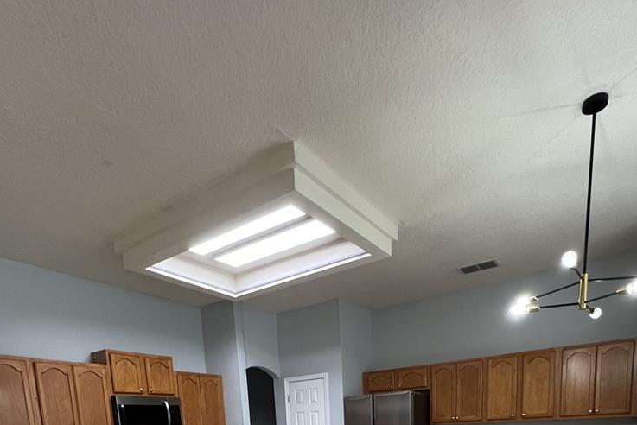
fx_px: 389
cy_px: 497
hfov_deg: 78.5
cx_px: 334
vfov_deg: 41.5
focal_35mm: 22
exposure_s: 1/120
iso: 250
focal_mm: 1.57
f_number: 1.8
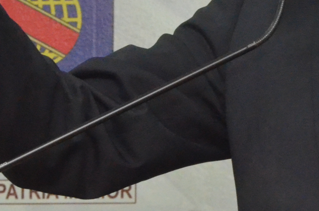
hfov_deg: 6.0
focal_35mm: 343
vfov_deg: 4.0
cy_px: -5
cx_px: 267
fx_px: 3033
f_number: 11
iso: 5000
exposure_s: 1/60
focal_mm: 62
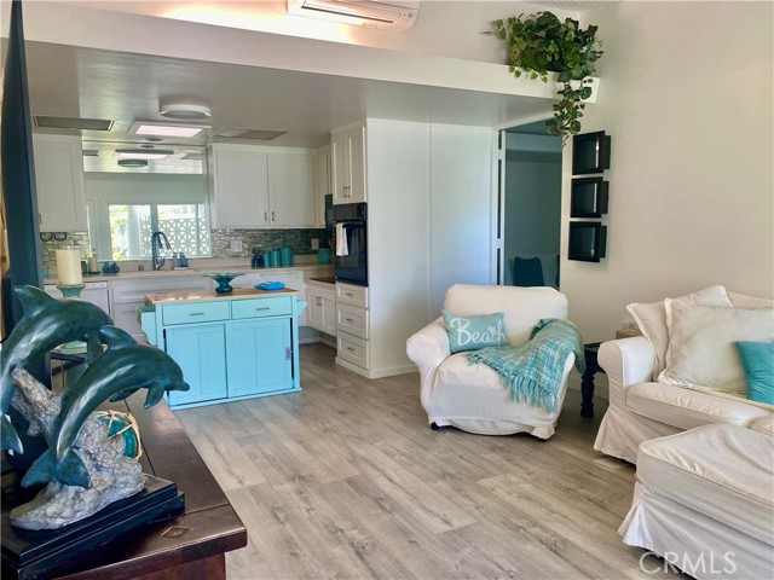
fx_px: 581
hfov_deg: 67.3
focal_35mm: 26
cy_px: 290
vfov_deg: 53.1
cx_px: 387
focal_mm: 4.25
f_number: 1.8
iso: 125
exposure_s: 1/120
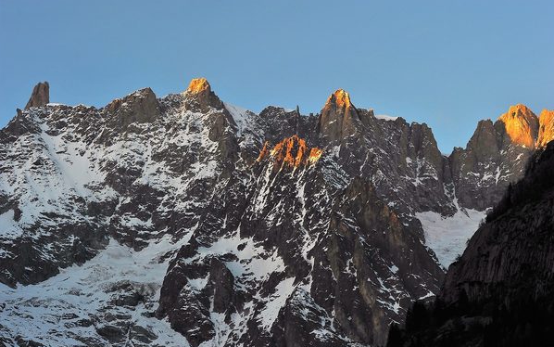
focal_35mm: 138
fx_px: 2084
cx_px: 277
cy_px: 183
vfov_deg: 9.5
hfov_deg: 15.1
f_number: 7.1
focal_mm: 135
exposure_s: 1/160
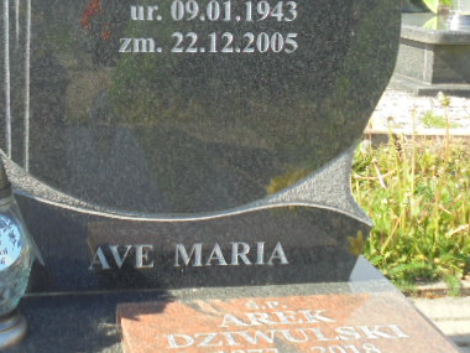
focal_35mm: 64
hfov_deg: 29.8
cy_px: 58
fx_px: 869
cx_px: 118
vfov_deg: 22.5
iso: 100
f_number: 4.2
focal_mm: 6.9
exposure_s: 1/200
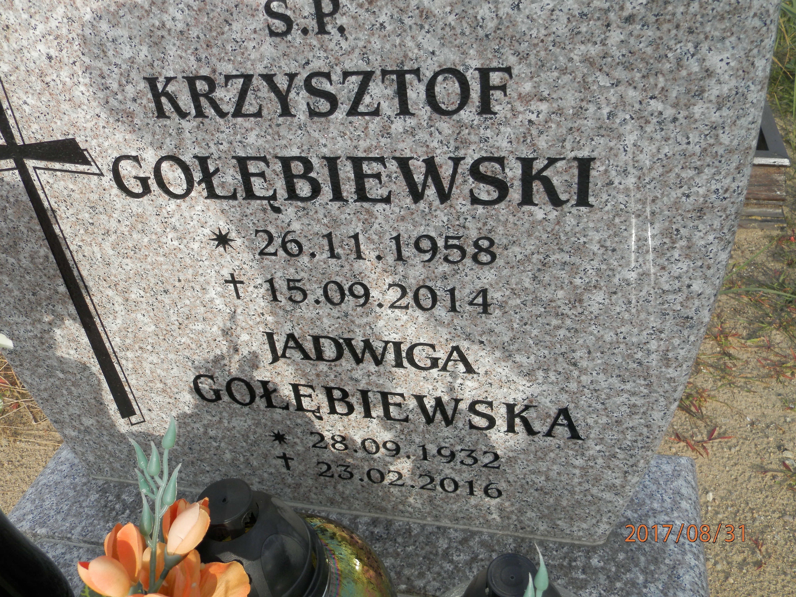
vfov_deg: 45.4
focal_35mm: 31
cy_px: 298
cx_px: 398
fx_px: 713
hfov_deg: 58.4
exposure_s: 1/640
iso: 80
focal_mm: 5.5
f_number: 3.2
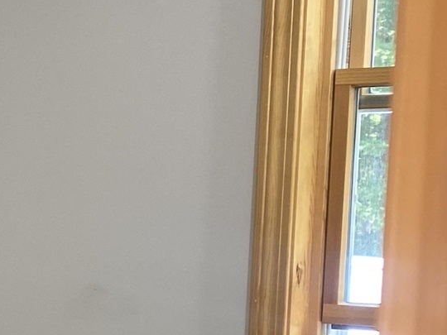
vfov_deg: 13.0
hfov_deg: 16.1
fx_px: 1433
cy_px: 402
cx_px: -241
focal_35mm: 111
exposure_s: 1/120
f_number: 1.8
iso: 125
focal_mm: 4.25
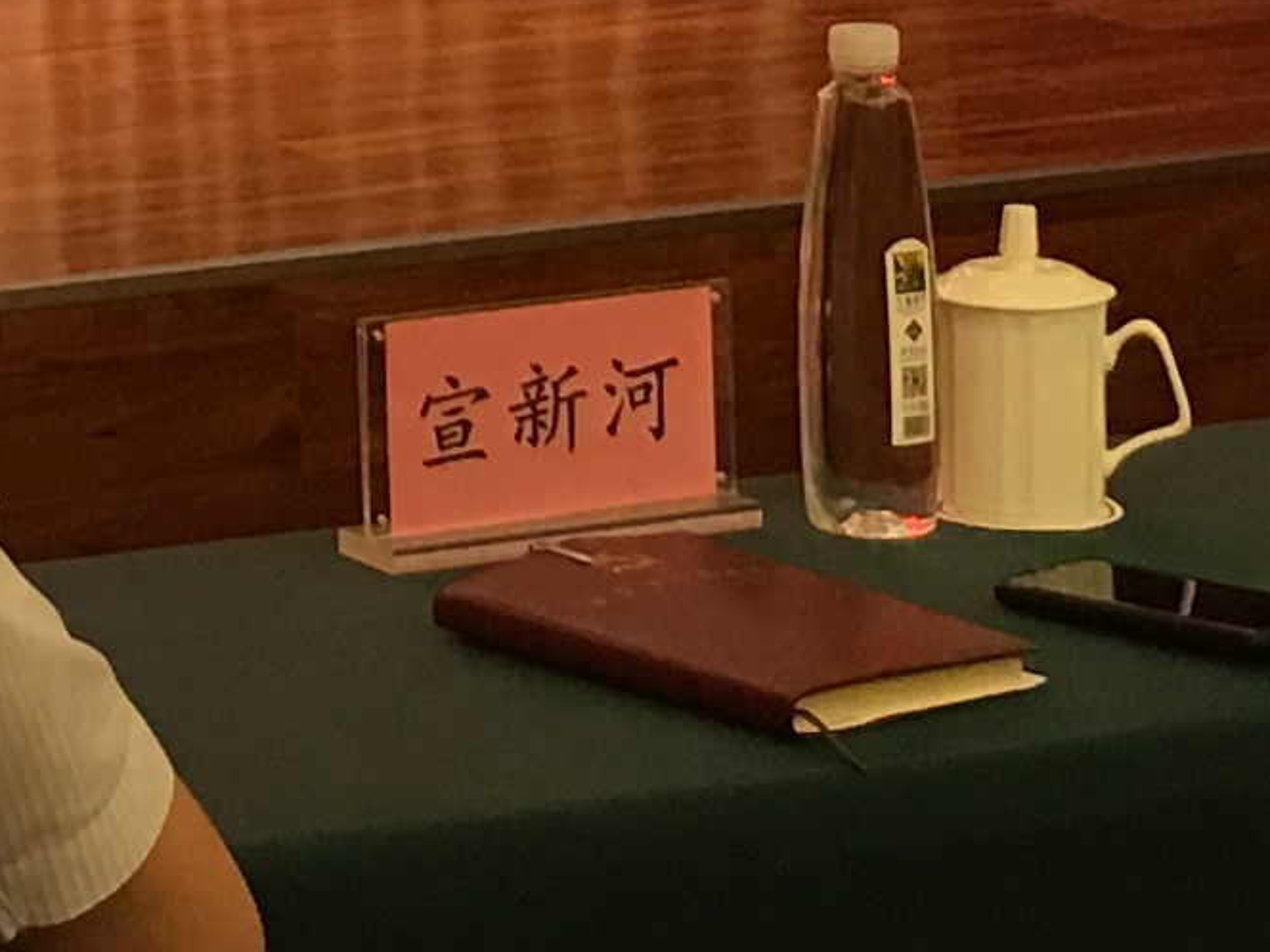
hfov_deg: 11.0
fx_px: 6457
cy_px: -715
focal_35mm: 176
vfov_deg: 8.2
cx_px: -220
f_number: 2.2
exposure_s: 1/17
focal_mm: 4.15
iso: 64
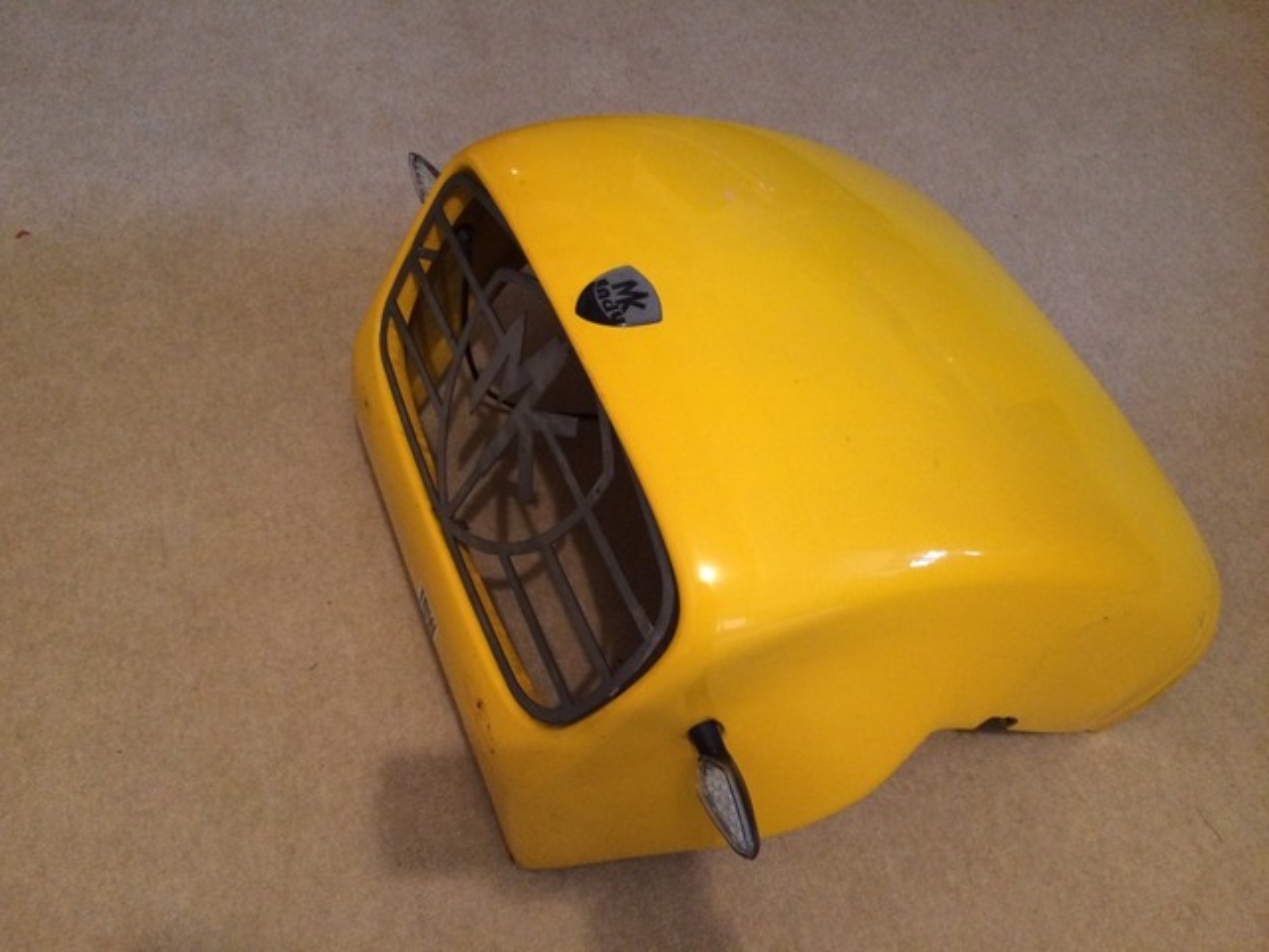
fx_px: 1063
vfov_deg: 48.2
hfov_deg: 61.7
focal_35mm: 29
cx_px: 634
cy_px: 476
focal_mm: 4.15
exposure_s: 1/17
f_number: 2.2
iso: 320
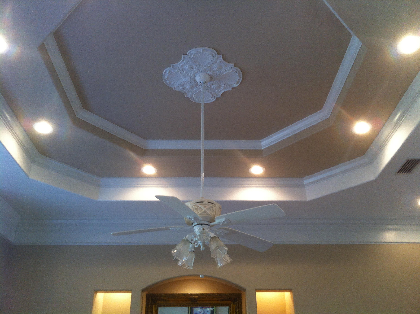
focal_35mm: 35
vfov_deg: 40.6
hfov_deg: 52.7
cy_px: 157
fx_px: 424
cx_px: 210
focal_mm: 3.85
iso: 80
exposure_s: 1/17
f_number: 2.8
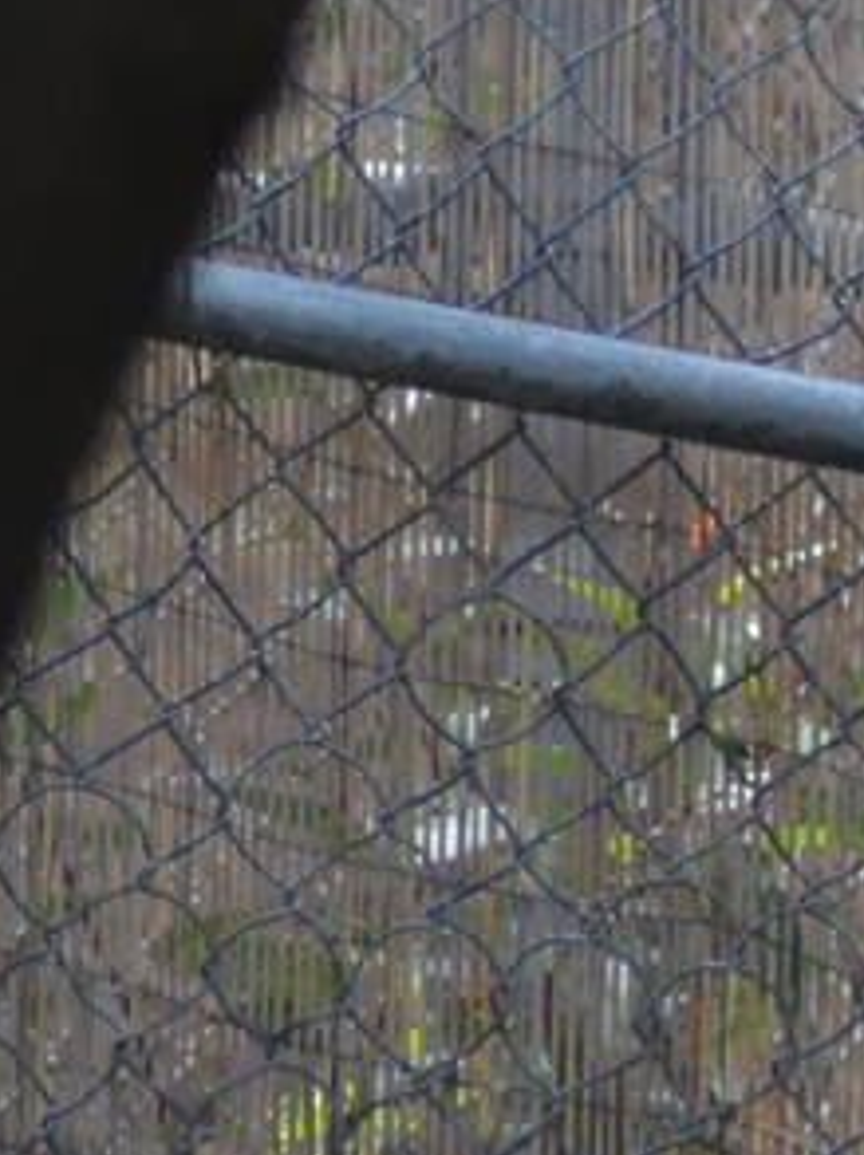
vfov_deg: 1.1
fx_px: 63003
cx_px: 2635
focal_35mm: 1889
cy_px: 564
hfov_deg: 0.8
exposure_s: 1/1000
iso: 560
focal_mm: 240
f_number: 5
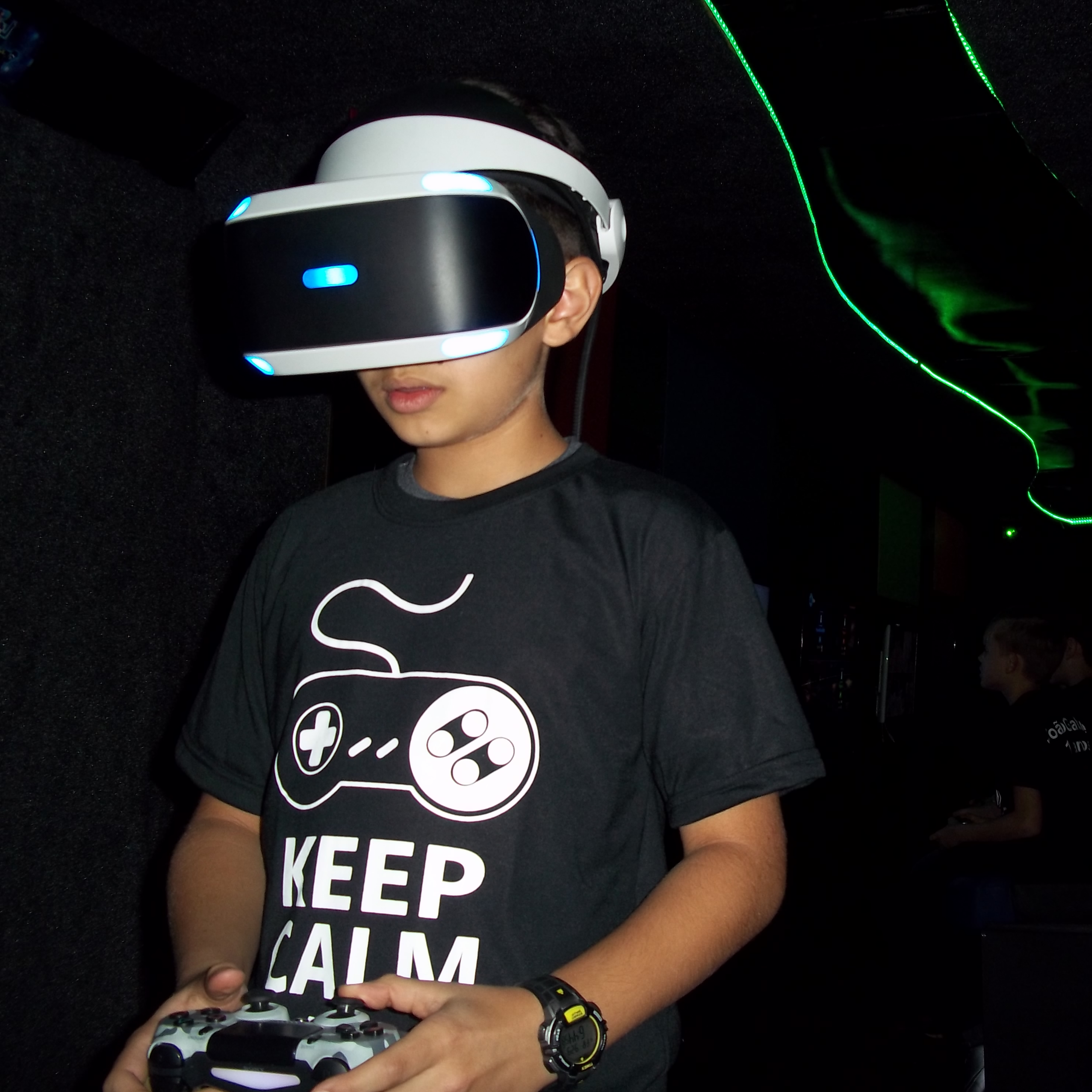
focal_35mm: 43
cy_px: 547
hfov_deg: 38.9
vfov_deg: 39.2
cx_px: 678
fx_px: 1535
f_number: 3.1
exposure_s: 1/30
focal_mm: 6.5
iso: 80
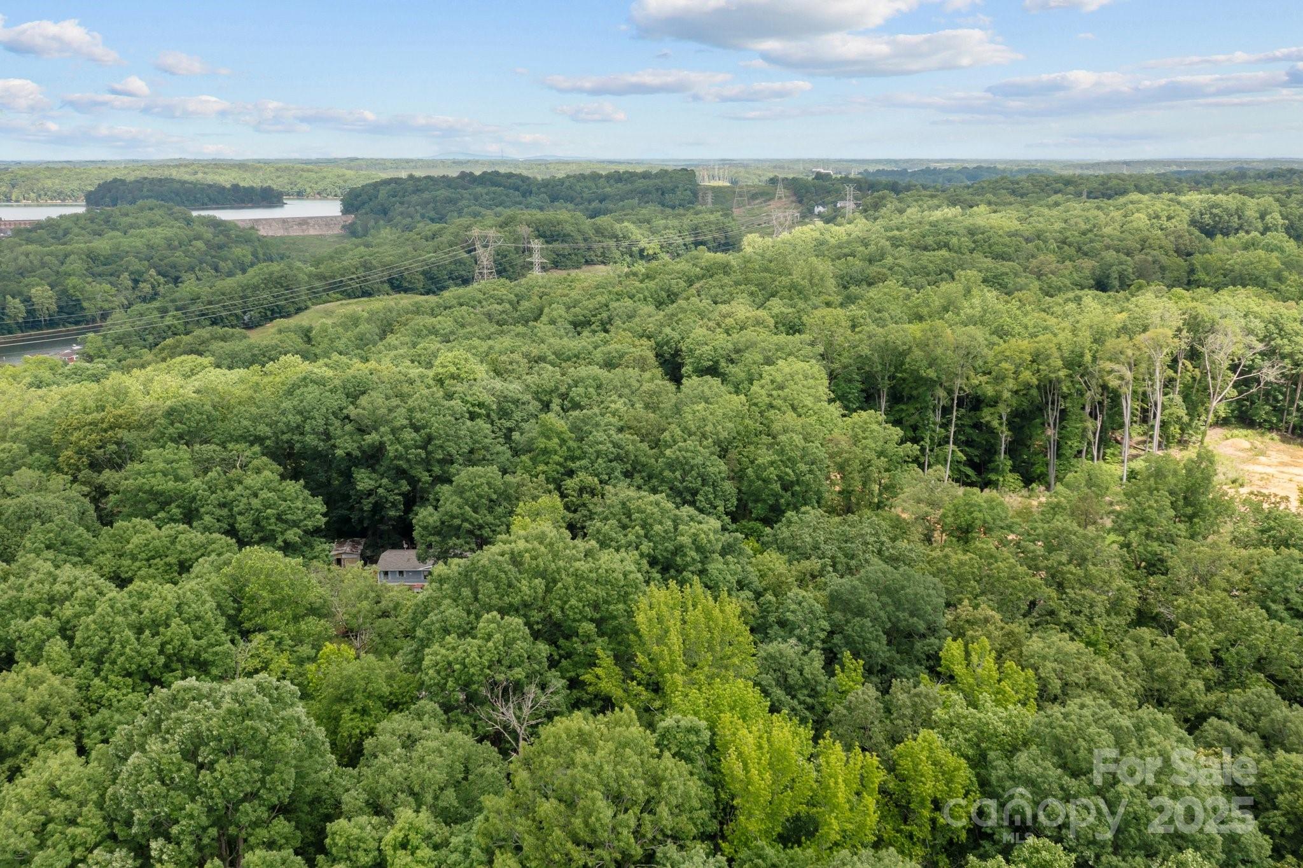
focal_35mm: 28
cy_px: 434
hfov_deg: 65.5
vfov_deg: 46.4
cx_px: 652
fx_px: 1013
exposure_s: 1/320
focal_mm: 10.26
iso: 100
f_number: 5
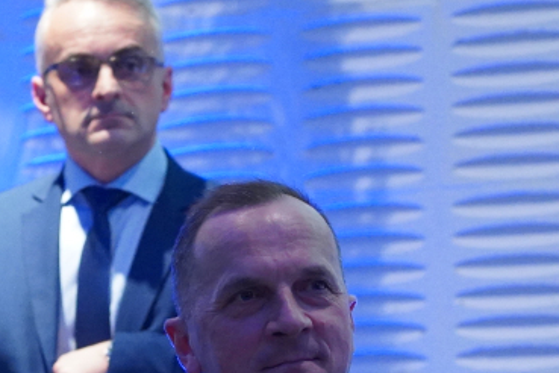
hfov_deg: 6.4
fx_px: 4984
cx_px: -127
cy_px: 528
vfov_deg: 4.3
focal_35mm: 321
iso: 10000
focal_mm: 91
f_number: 4
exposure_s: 1/160
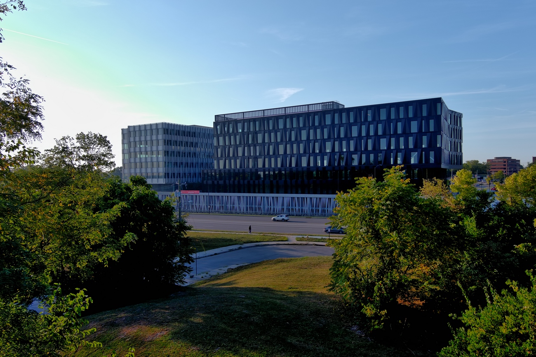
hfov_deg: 63.7
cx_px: 268
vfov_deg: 45.0
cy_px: 178
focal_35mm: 29
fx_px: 432
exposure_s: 1/60
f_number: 2.8
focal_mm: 10.57
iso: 100
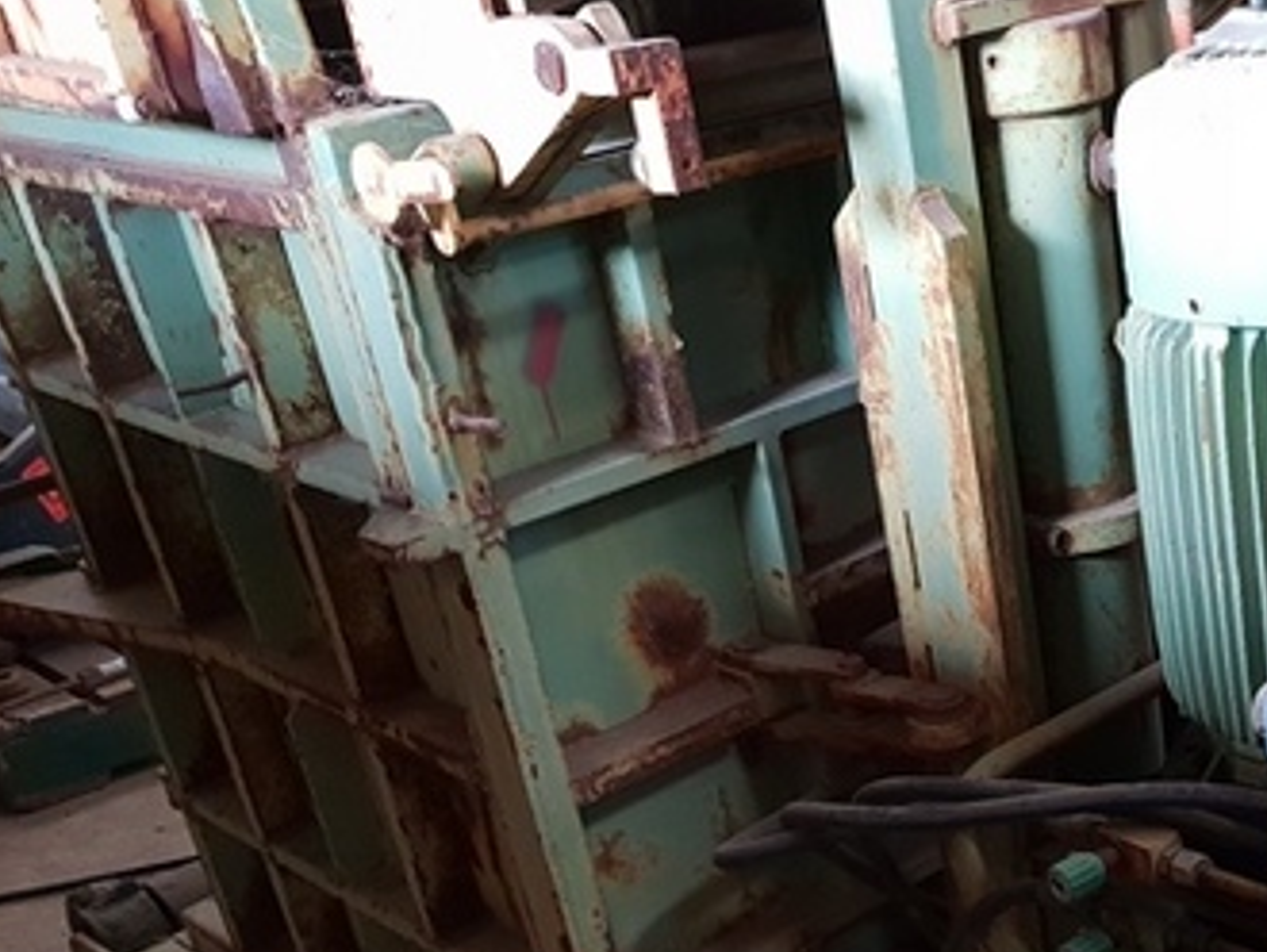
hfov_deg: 33.9
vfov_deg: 27.1
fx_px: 1905
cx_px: 1232
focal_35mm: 52
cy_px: 854
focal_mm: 4.3
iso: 250
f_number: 1.5
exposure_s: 1/32
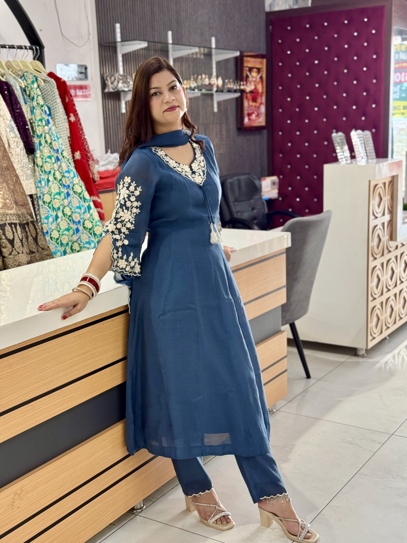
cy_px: 272
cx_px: 204
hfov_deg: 30.3
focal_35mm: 48
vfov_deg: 39.7
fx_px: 752
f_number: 1.78
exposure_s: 1/100
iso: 100
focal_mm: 6.76
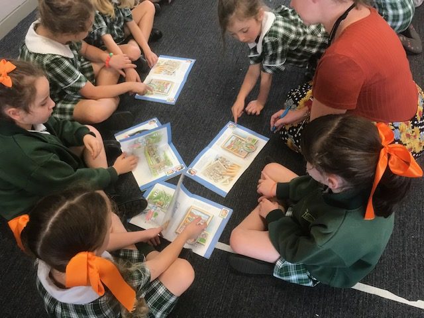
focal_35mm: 28
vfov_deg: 49.7
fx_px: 343
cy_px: 159
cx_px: 212
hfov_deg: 63.4
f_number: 1.8
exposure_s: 1/25
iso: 32
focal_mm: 3.99
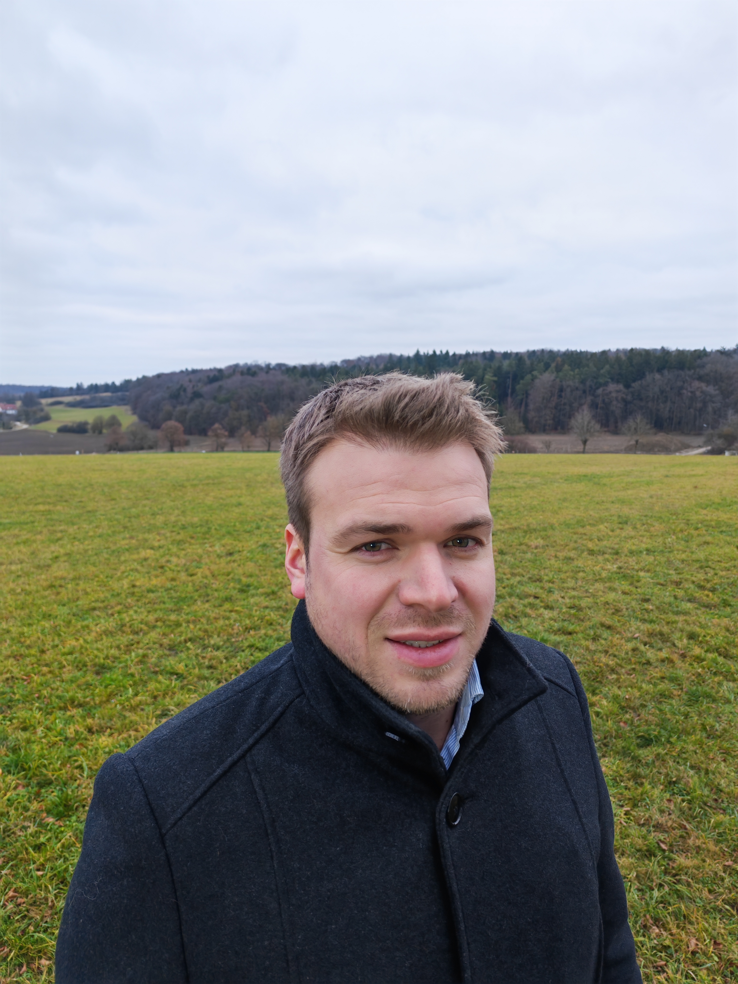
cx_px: 369
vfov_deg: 71.6
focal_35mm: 24
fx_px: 682
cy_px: 492
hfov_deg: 56.8
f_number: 1.9
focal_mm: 6.12
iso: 250
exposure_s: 1/100
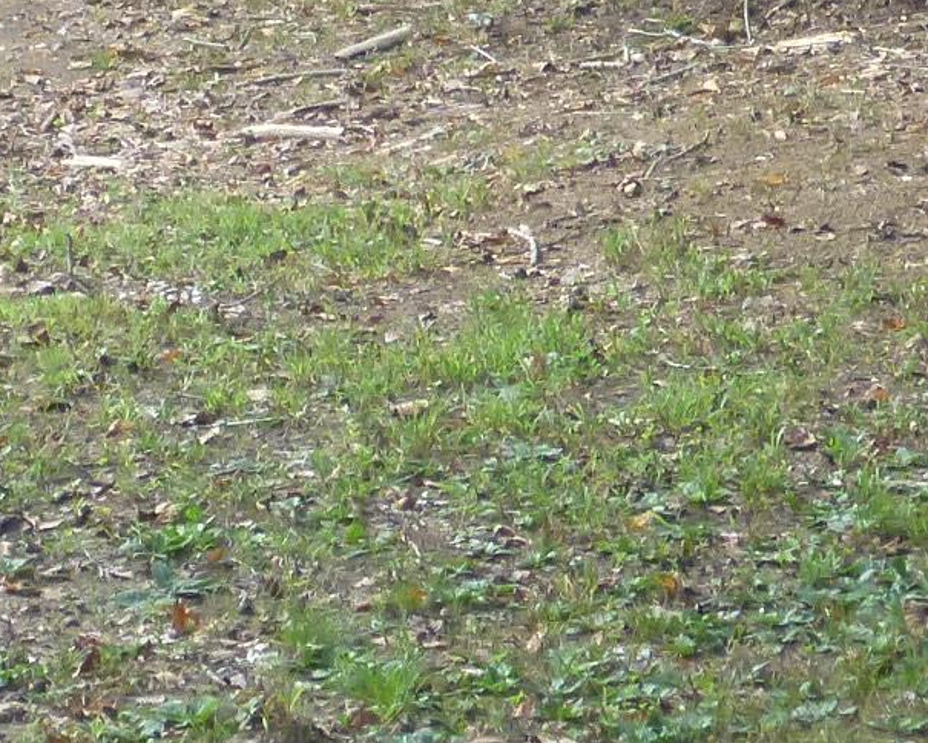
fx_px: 6235
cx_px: 109
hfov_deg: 8.5
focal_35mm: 227
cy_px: -520
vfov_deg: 6.7
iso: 250
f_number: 4.9
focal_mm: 9.8
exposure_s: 1/80
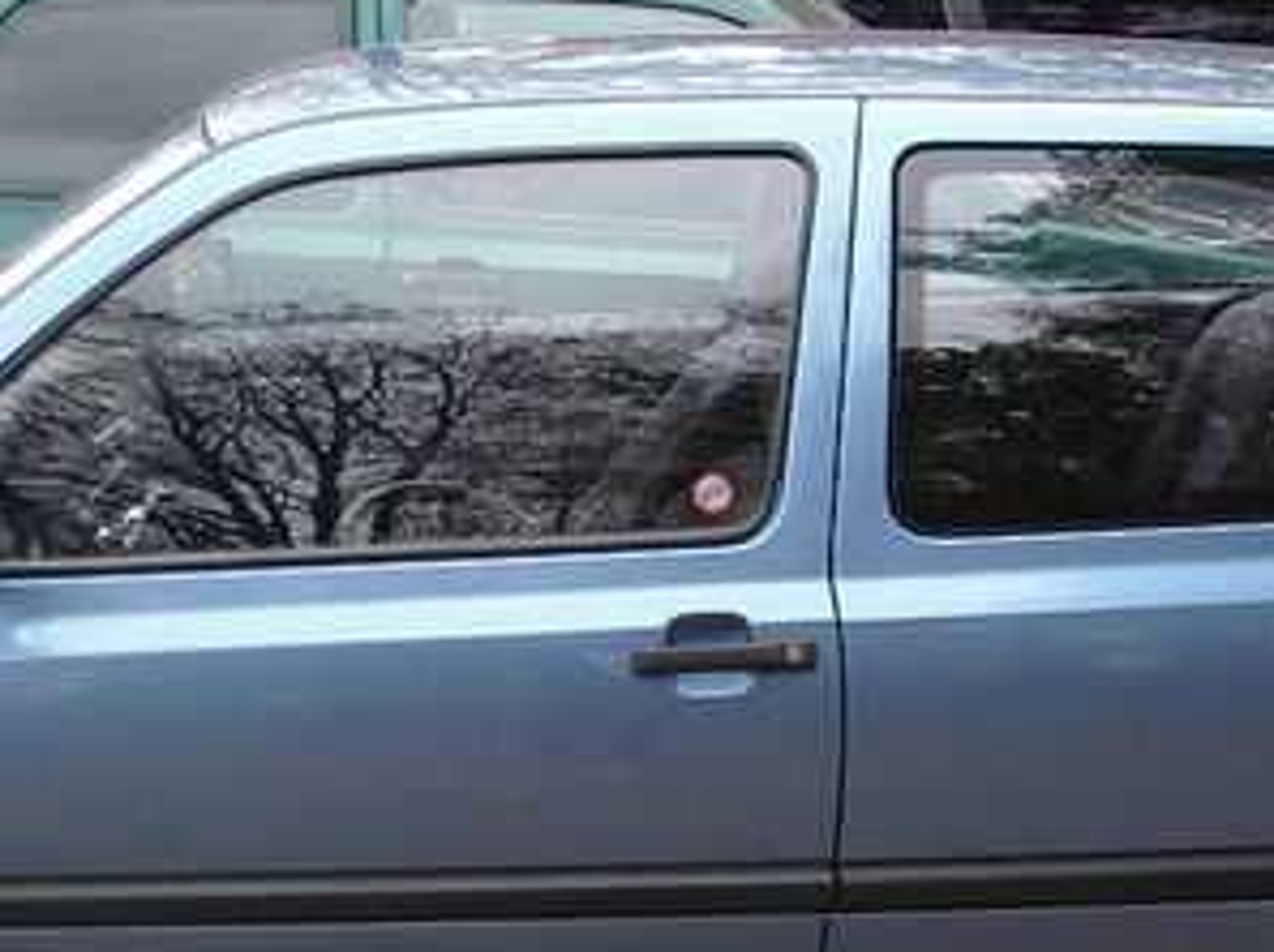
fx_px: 3014
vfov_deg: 17.9
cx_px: 472
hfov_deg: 23.8
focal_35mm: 82
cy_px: 686
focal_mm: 5.8
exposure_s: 1/100
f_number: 2.6
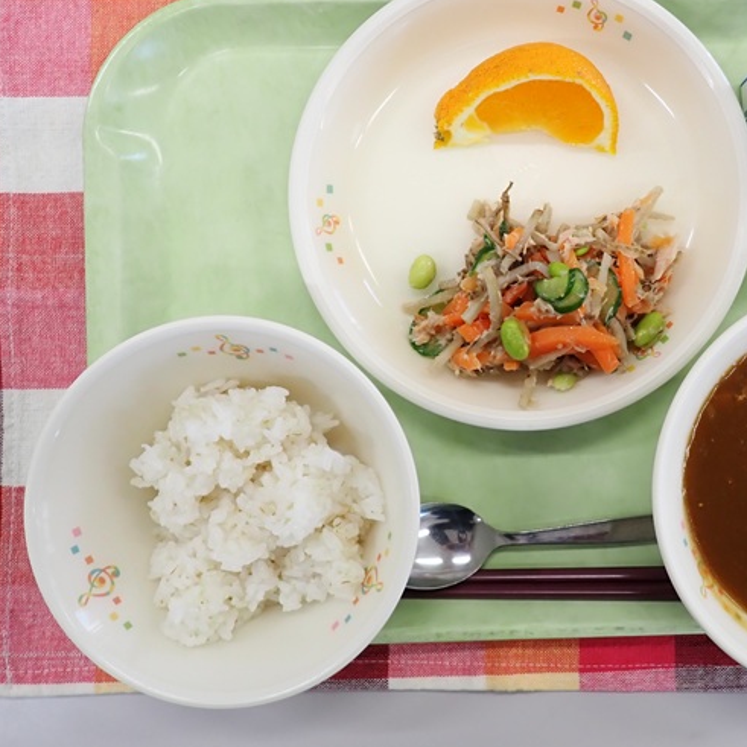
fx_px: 879
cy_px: 326
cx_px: 529
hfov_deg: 45.0
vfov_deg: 45.9
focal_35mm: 36
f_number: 2
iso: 100
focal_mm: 4.5
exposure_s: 1/125
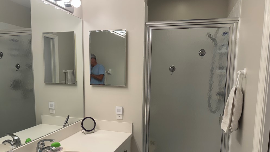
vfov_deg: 42.6
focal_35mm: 27
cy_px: 93
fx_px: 193
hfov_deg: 69.9
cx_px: 135
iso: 80
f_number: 1.78
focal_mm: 6.76
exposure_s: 1/120
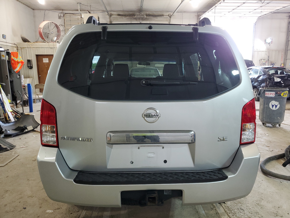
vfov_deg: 53.1
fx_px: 218
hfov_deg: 67.3
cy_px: 109
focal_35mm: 26
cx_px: 145
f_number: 1.5
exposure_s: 1/60.2
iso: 108
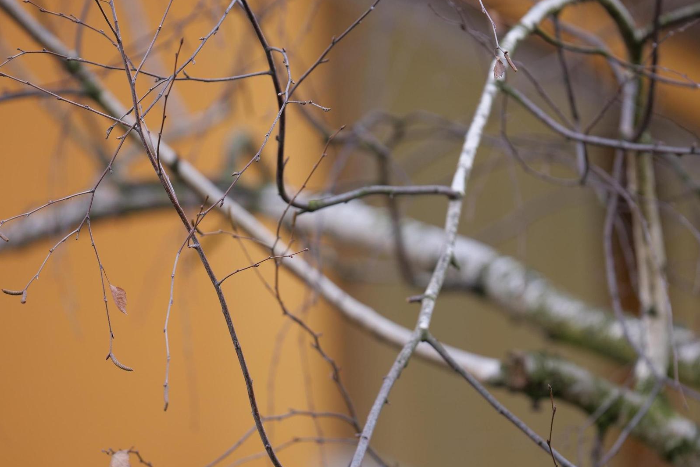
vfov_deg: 3.3
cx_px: 350
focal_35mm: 417
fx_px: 8108
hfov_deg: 4.9
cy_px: 233
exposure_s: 1/500
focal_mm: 200
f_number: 2.8
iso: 320
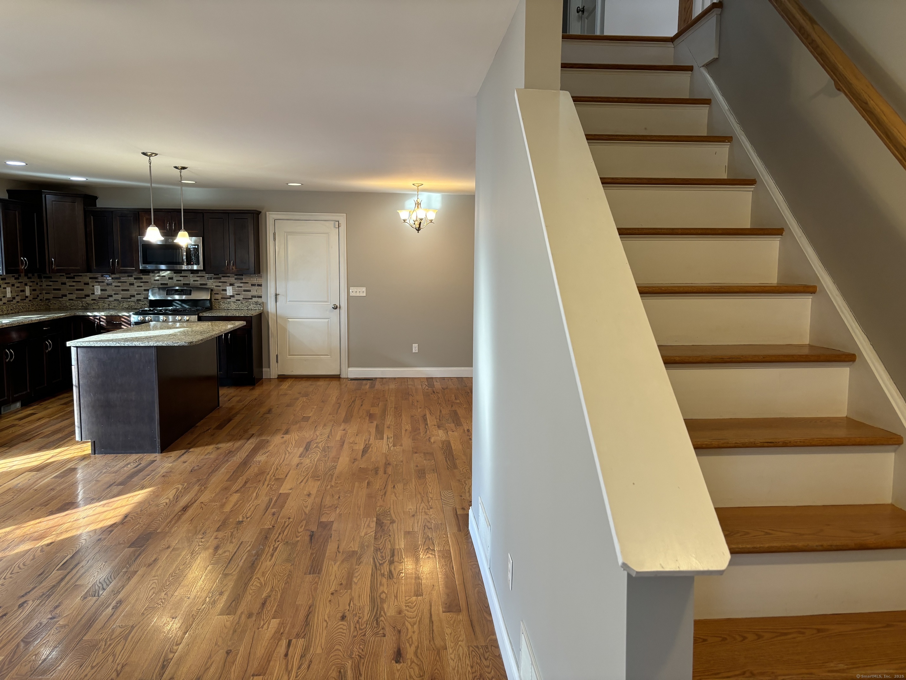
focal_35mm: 26
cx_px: 453
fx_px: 680
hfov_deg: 67.3
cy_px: 340
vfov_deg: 53.1
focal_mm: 5.96
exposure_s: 1/60
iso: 125
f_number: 1.6
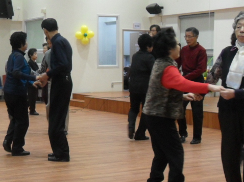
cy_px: 140
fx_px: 528
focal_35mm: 75
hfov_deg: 25.6
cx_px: 56
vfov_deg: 19.5
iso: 160
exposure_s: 1/30
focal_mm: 6.2
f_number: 2.8
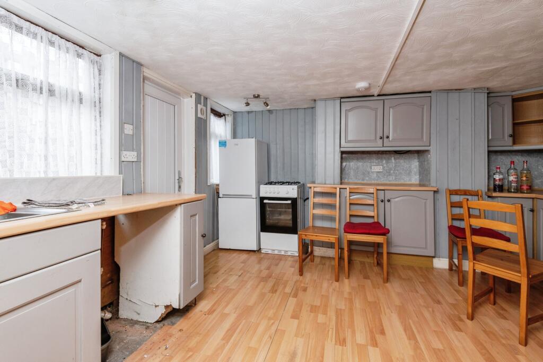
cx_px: 272
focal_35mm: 16
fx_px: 241
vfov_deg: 73.7
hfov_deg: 96.8
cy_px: 181
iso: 320
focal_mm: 16
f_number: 8
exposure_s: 1/30
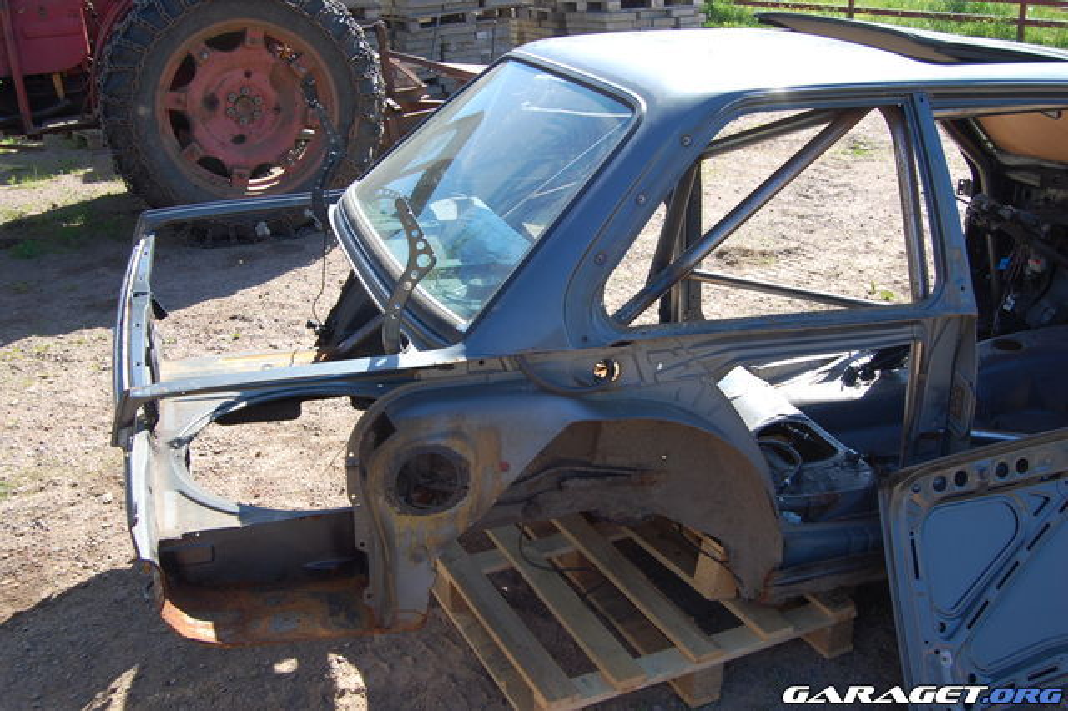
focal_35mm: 36
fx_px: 1067
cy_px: 356
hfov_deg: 53.2
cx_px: 534
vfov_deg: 36.8
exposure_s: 1/160
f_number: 6.3
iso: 200
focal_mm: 24
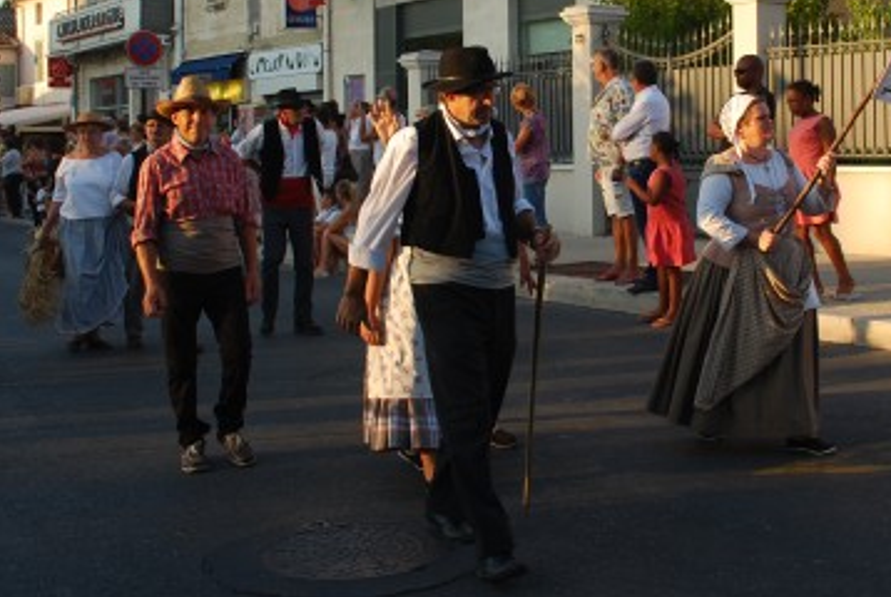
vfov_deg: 22.8
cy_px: 136
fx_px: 1463
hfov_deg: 33.7
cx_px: 555
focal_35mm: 59
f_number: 5.6
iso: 110
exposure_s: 1/125
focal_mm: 22
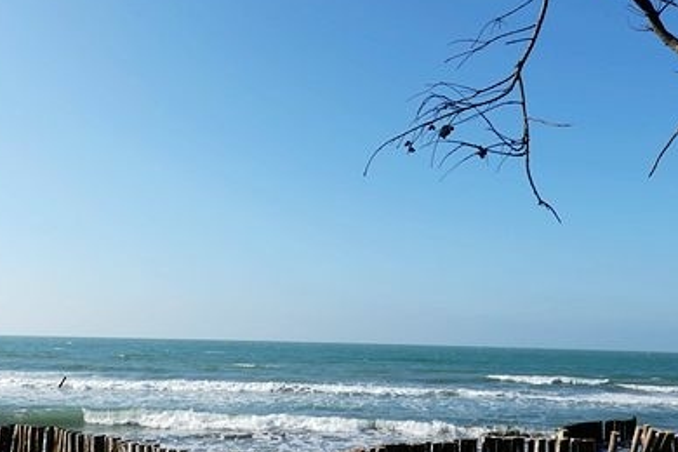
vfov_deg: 33.3
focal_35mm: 40
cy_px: 269
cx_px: 289
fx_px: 753
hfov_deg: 48.3
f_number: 5.6
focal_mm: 9
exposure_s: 1/800
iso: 125
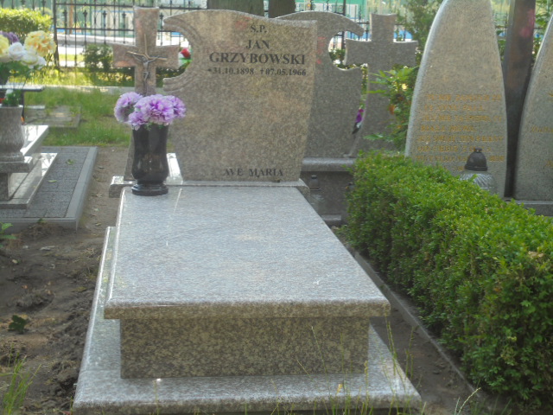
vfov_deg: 26.1
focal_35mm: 56
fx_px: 895
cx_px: 276
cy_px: 208
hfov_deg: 34.3
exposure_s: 1/100
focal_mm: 10.1
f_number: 5.2
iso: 100
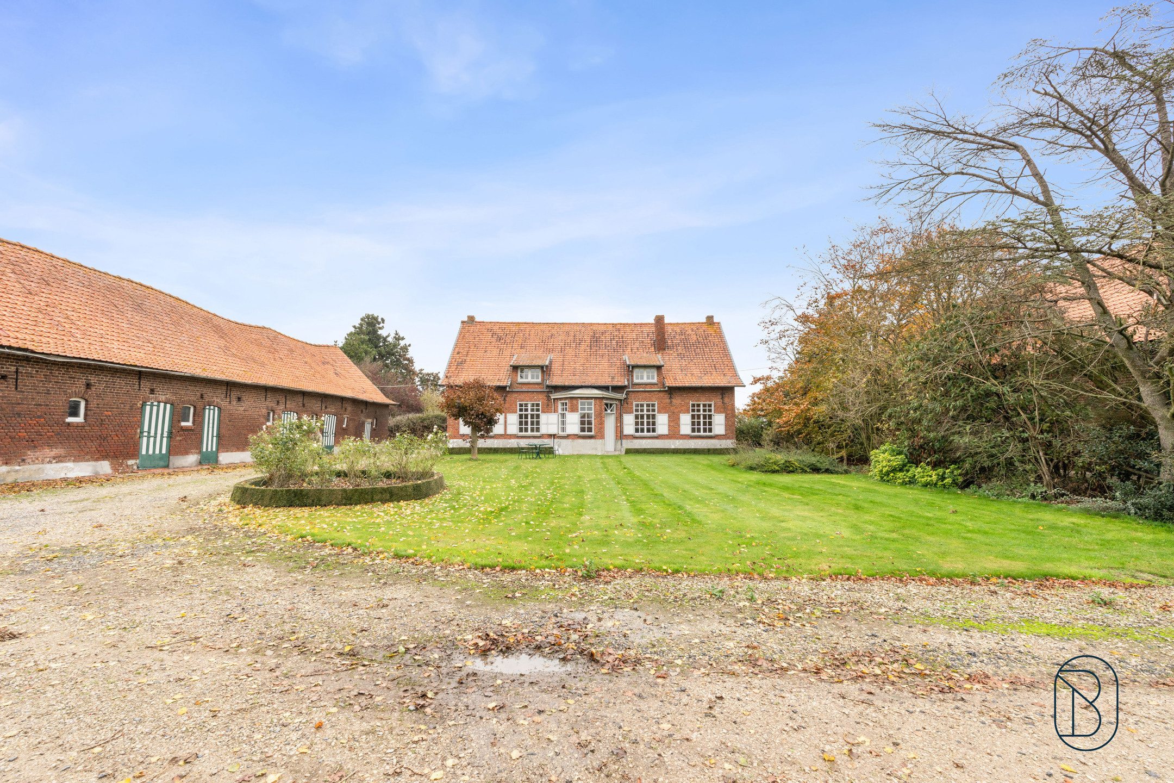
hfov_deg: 95.0
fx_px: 538
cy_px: 392
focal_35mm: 16
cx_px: 587
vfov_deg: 72.1
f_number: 10
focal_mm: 16.5
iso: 320
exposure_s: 1/100
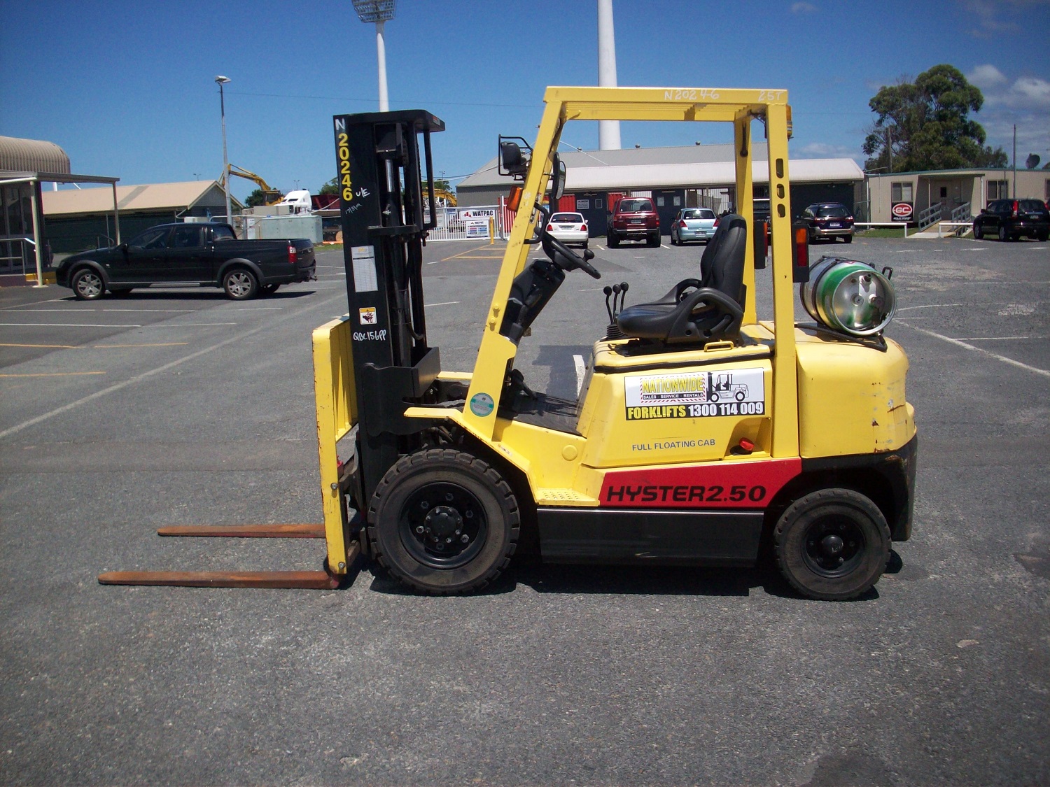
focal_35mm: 37
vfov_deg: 38.7
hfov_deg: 50.1
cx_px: 525
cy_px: 394
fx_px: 1122
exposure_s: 1/630
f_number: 5.6
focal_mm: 6.2
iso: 80
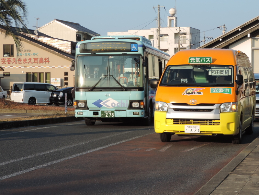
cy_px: 98
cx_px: 130
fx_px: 673
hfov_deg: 21.8
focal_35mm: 90
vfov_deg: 16.4
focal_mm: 16
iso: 80
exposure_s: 1/320
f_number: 4.1
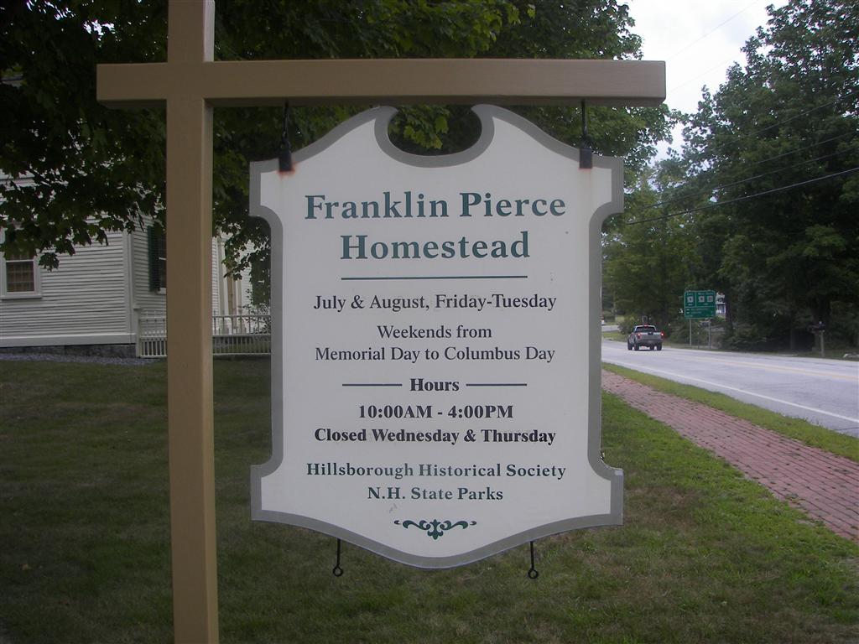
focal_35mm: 36
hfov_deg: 51.4
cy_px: 322
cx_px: 430
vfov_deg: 39.7
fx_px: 893
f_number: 2.8
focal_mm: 6
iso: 64
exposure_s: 1/640
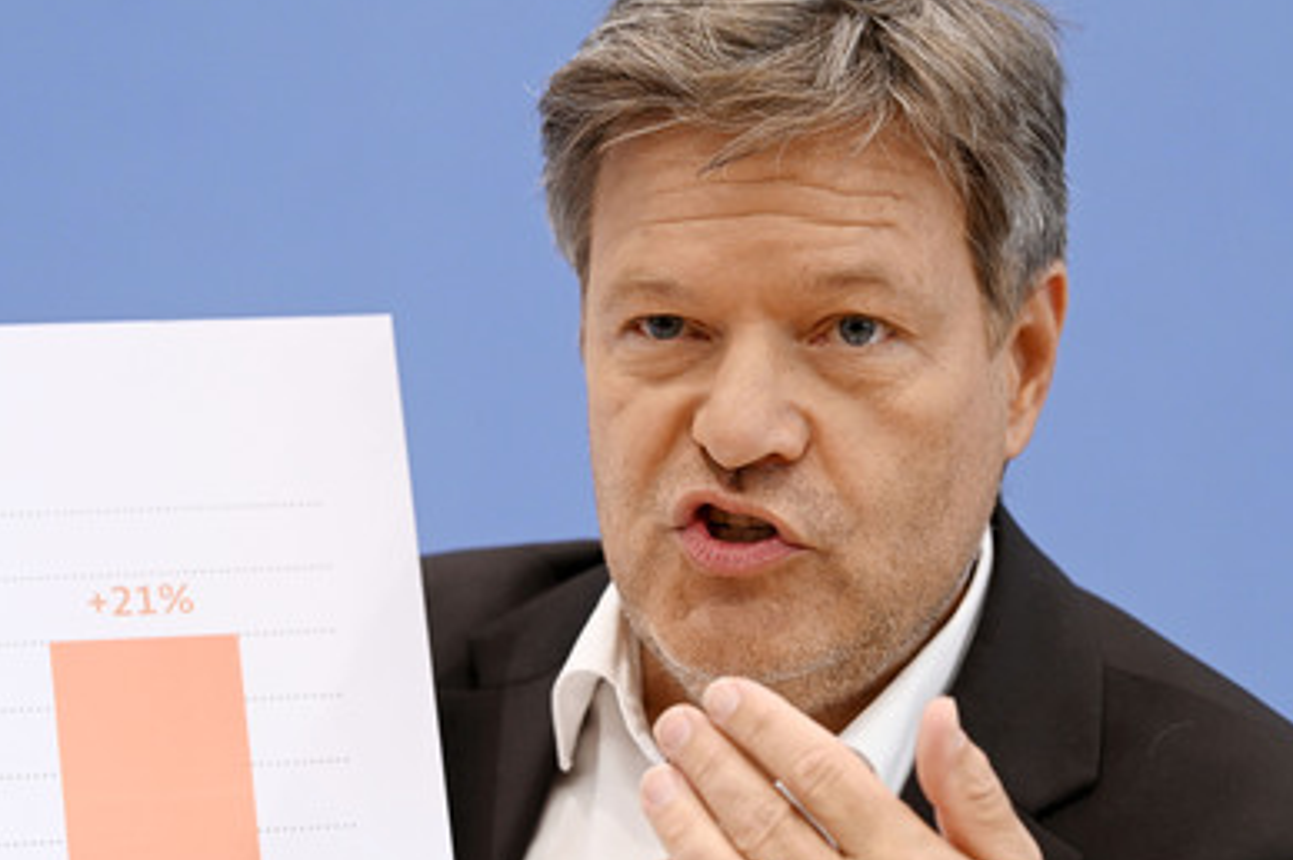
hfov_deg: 10.7
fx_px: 6890
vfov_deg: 7.1
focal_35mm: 192
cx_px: 555
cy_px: 420
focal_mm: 165
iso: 3200
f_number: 5.6
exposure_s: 1/500
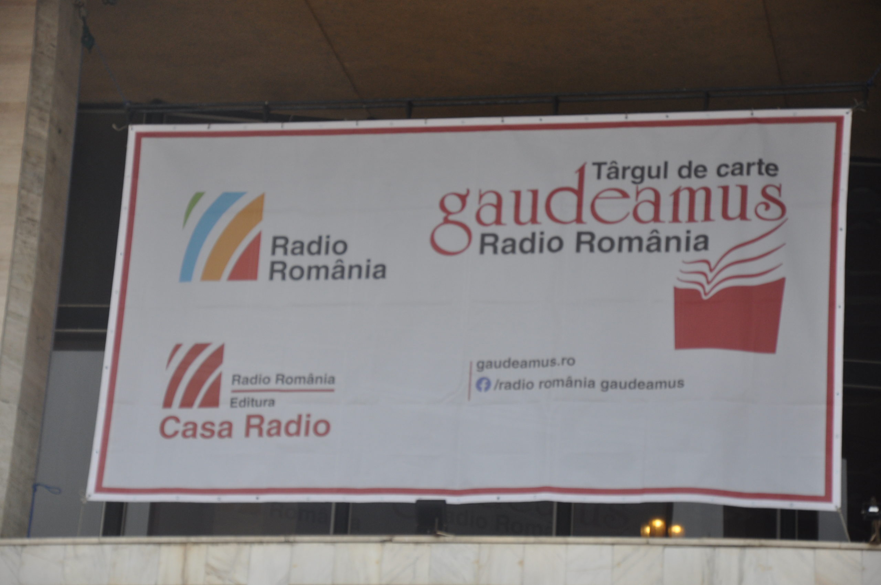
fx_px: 2750
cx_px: 440
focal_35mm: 112
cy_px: 292
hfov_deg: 18.2
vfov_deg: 12.1
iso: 400
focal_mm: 75
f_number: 5.3
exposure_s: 1/320
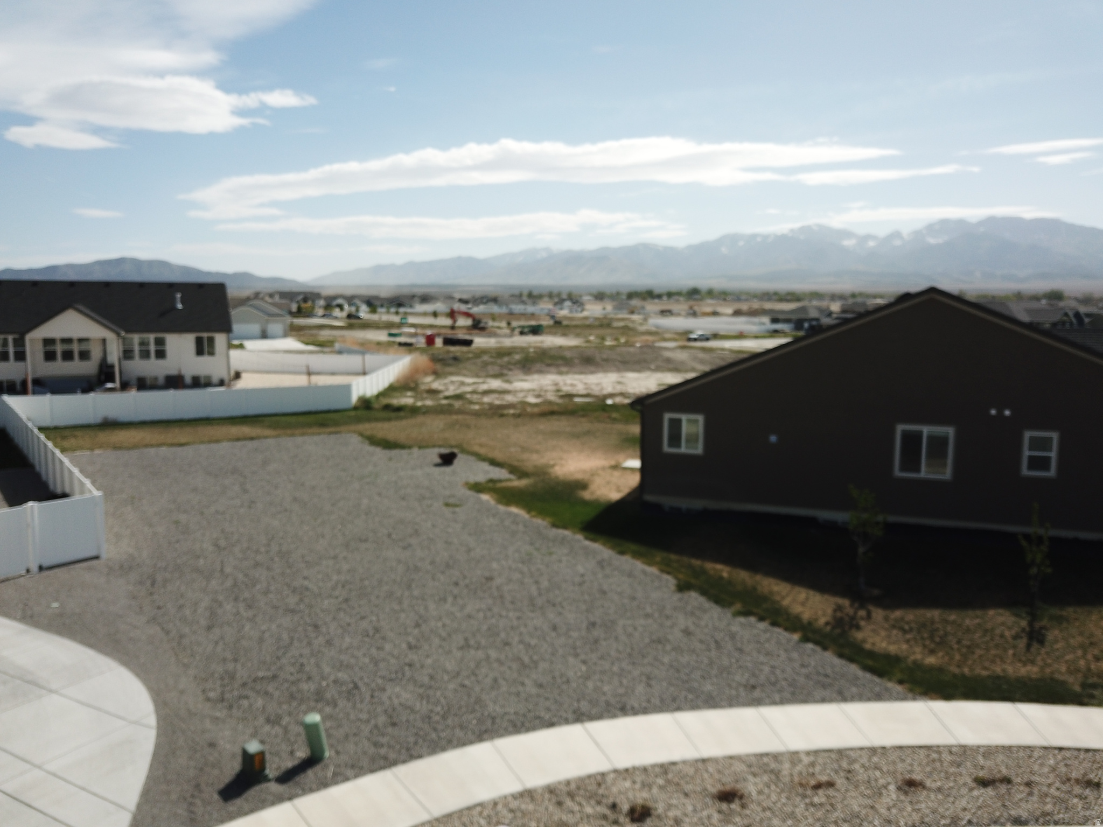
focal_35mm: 26
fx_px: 828
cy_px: 414
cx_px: 552
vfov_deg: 53.1
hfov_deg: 67.3
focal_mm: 4.73
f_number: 2.2
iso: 100
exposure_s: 1/1842
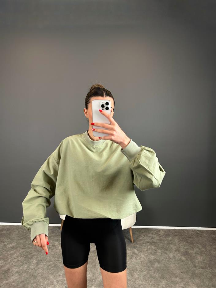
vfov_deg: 71.6
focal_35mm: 24
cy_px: 144
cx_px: 108
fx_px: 200
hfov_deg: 56.8
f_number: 1.78
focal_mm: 6.86
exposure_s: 1/121
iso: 200
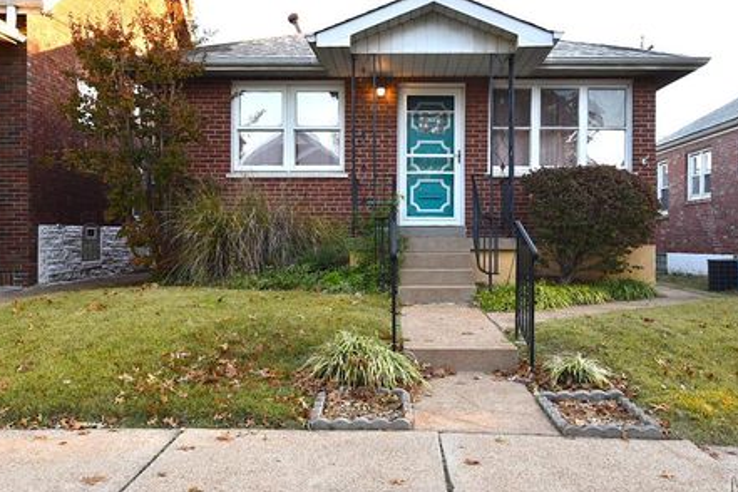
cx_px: 392
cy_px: 222
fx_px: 697
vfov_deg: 38.8
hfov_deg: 55.8
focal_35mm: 34
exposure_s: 1/25
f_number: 9
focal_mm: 20
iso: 200
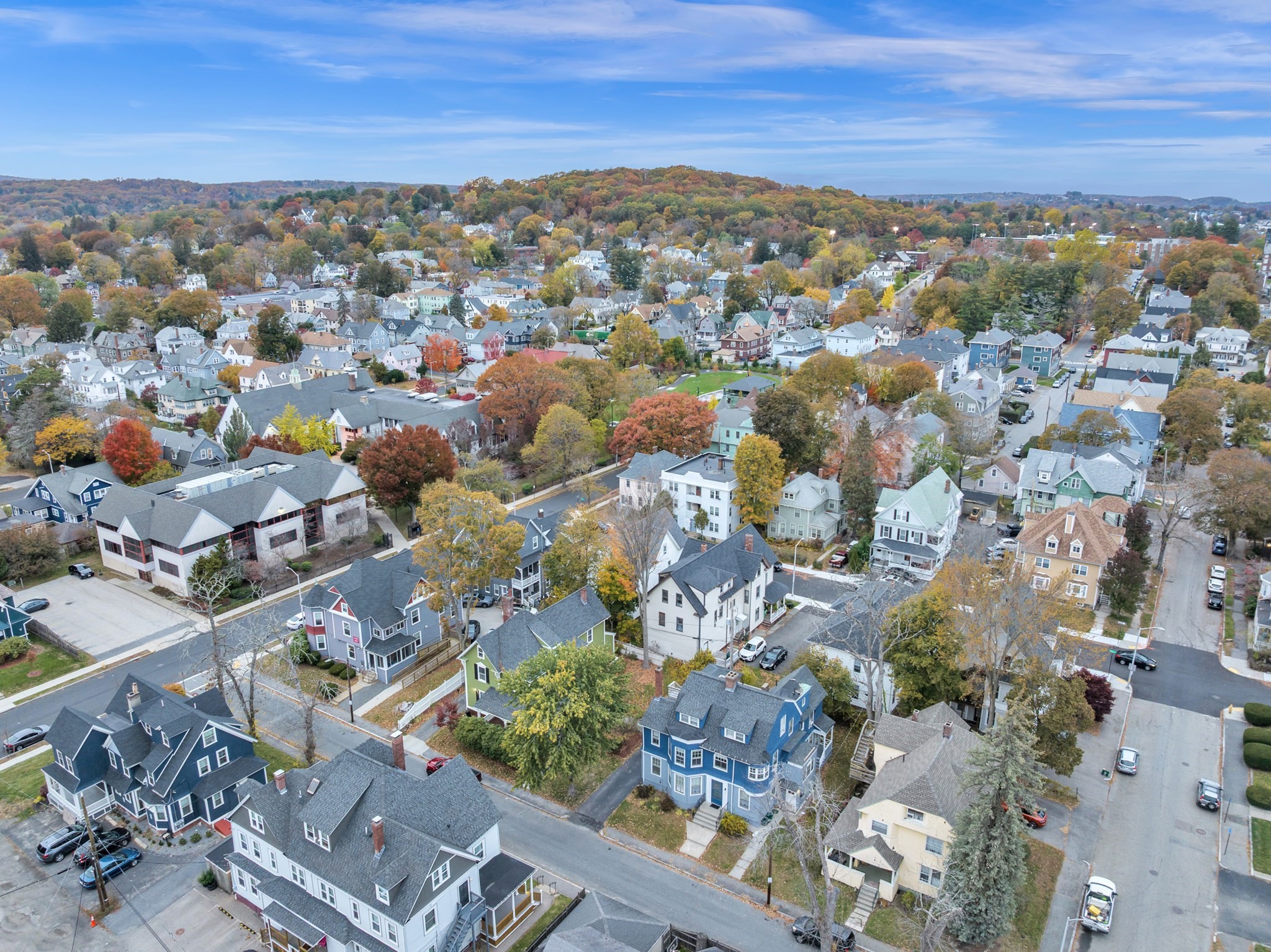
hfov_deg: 71.6
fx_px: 881
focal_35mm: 24
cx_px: 636
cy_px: 476
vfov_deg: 56.8
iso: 180
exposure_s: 1/40
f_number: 2.8
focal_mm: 12.29
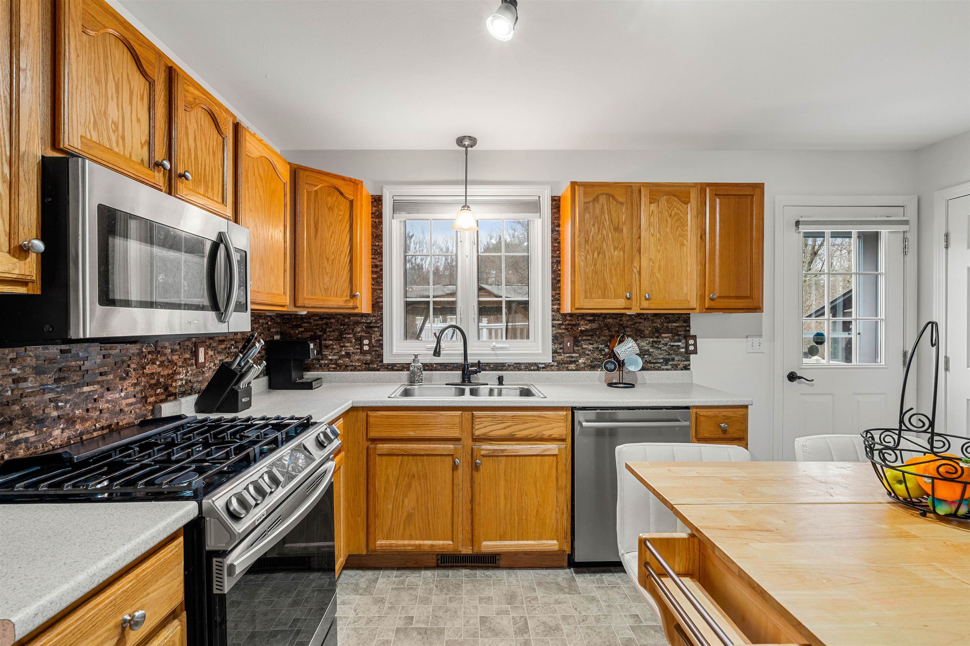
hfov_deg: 96.7
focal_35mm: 16
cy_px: 323
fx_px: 431
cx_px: 485
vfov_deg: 73.7
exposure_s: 1/2
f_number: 8
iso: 400
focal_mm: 16
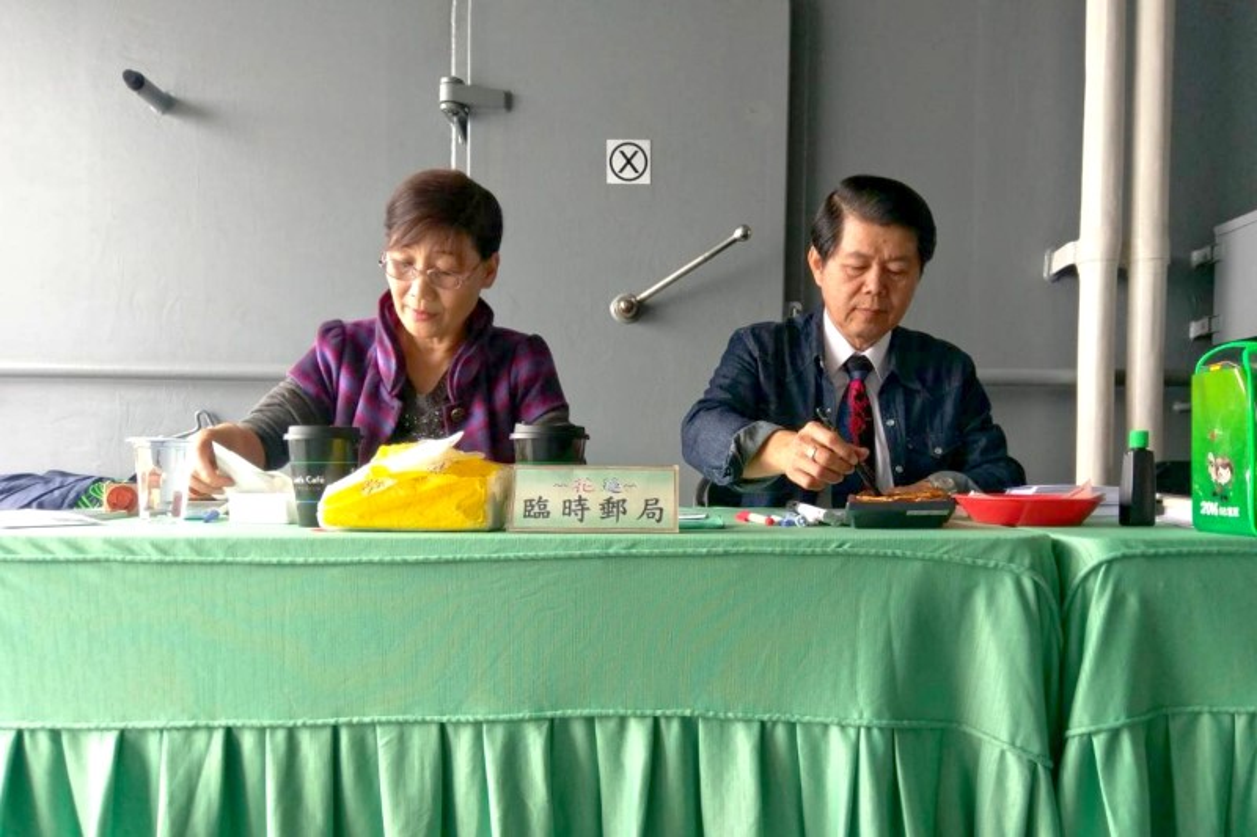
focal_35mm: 30
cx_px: 628
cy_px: 418
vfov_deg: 43.6
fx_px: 1047
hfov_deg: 61.9
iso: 800
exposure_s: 1/125
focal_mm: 20
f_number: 5.6
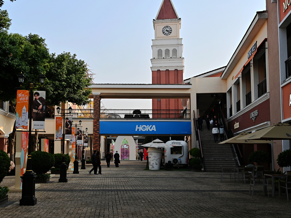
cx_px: 115
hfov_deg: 42.1
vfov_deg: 32.4
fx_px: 376
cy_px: 118
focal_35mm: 45
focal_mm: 33.5
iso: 200
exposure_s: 1/400
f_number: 6.3
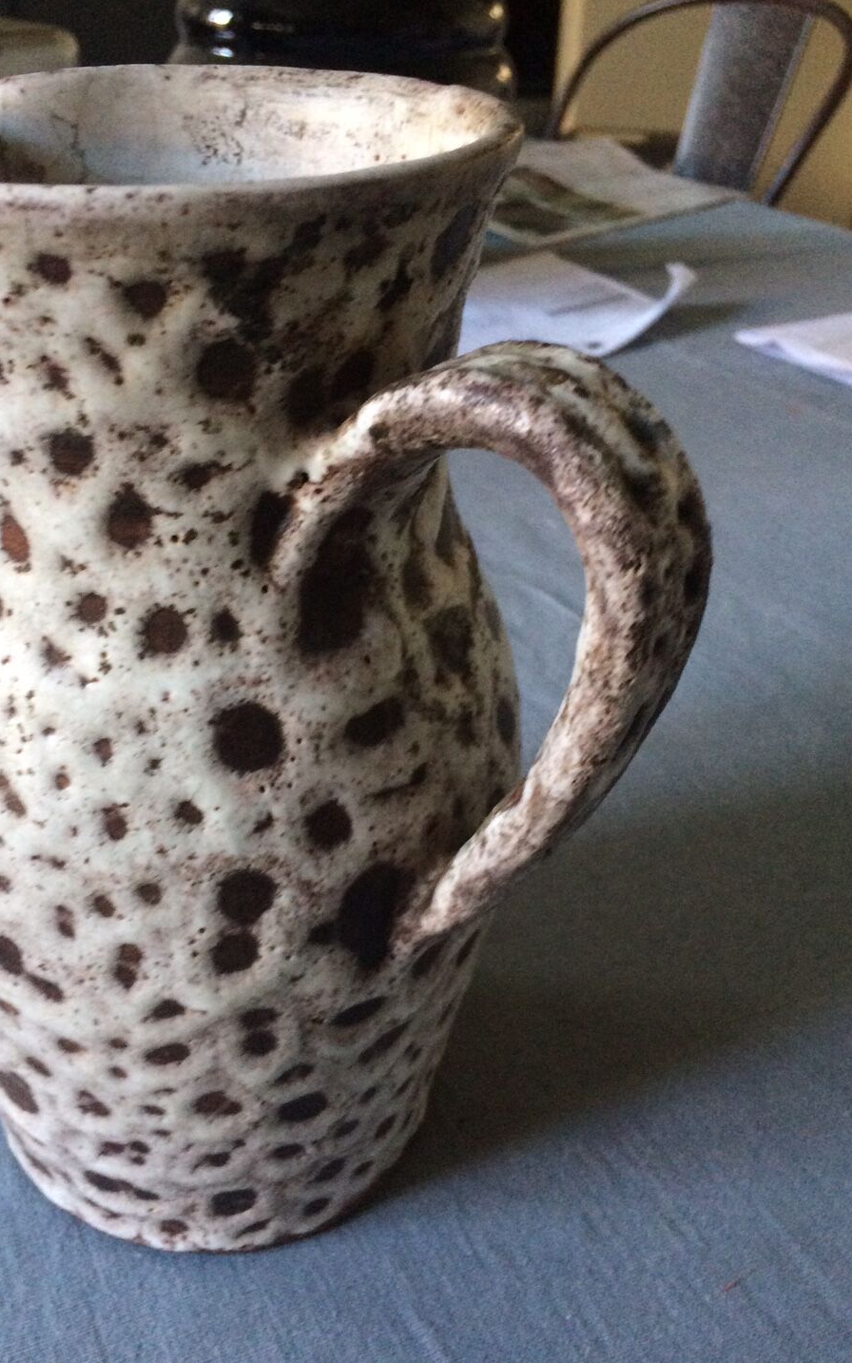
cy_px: 683
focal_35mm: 35
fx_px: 1300
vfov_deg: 55.3
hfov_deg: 36.1
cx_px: 318
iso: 320
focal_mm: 4.15
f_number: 2.2
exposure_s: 1/33
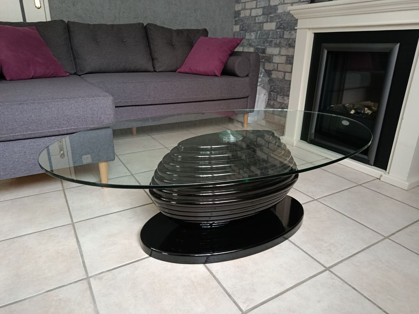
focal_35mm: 24
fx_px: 291
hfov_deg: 71.6
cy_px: 157
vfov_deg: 56.8
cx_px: 210
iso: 2080
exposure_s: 1/25
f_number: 1.7
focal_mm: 5.24
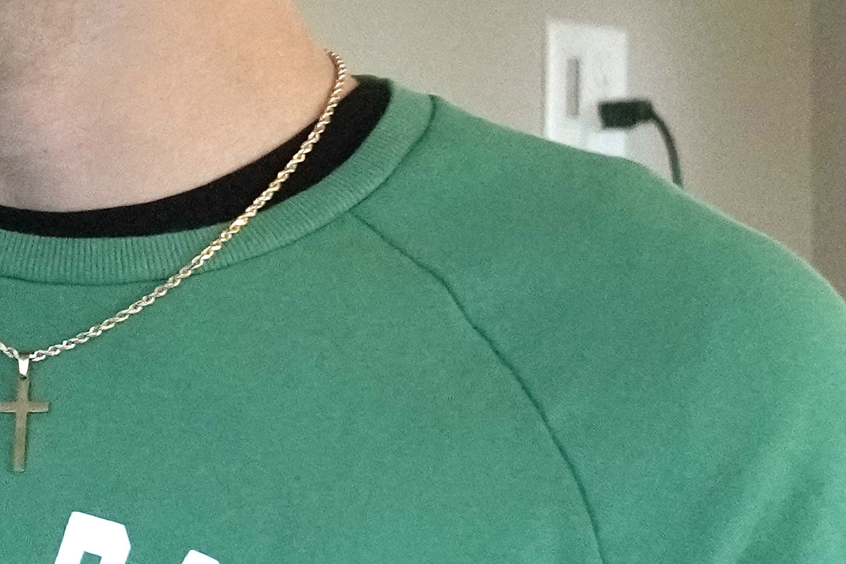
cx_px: -634
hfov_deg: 11.4
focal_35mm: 168
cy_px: 391
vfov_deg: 8.2
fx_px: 3948
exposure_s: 1/640
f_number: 4
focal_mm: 24
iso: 4000
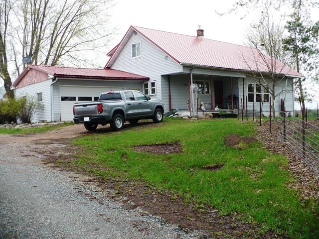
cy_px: 120
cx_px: 160
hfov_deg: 50.1
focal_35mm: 37
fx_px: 341
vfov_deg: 38.7
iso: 100
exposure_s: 1/500
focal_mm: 6.1
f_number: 2.8
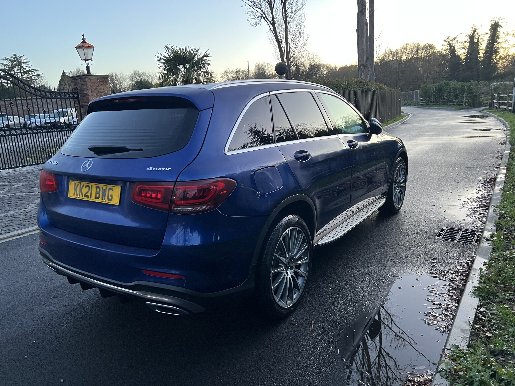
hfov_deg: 67.3
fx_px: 387
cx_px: 258
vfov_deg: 53.1
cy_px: 193
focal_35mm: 26
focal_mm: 5.7
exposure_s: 1/60
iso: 500
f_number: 1.5
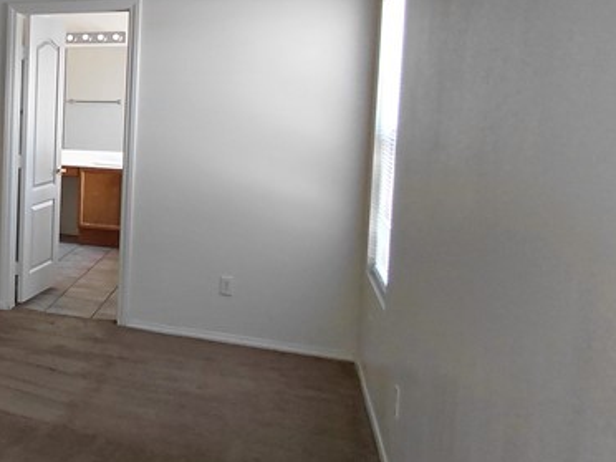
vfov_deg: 32.6
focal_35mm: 44
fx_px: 783
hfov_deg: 33.6
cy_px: 151
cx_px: -149
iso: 160
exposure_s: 1/60
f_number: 2.2
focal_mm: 1.64
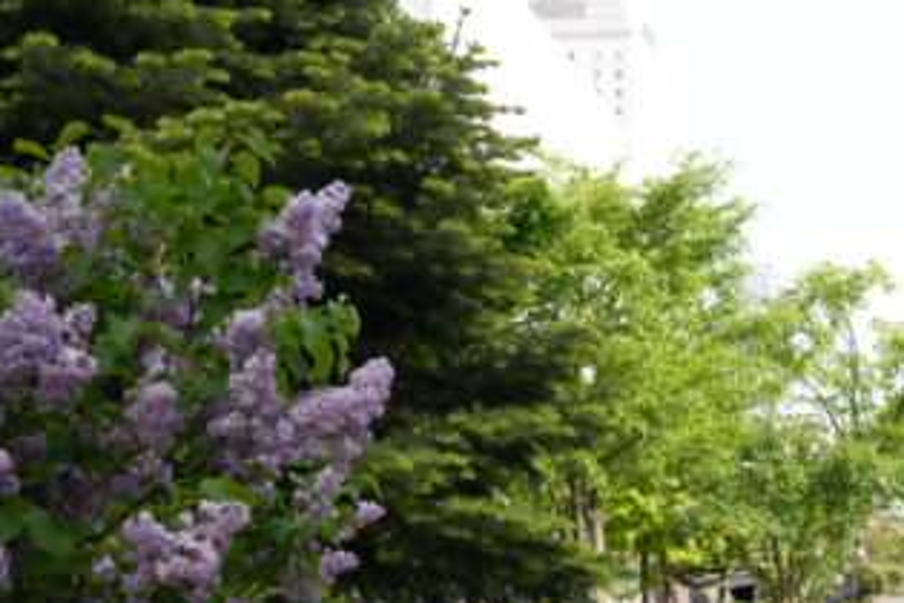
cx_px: 872
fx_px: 1783
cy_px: 567
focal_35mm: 71
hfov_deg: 27.1
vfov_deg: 18.8
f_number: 4.5
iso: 100
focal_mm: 35
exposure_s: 1/320
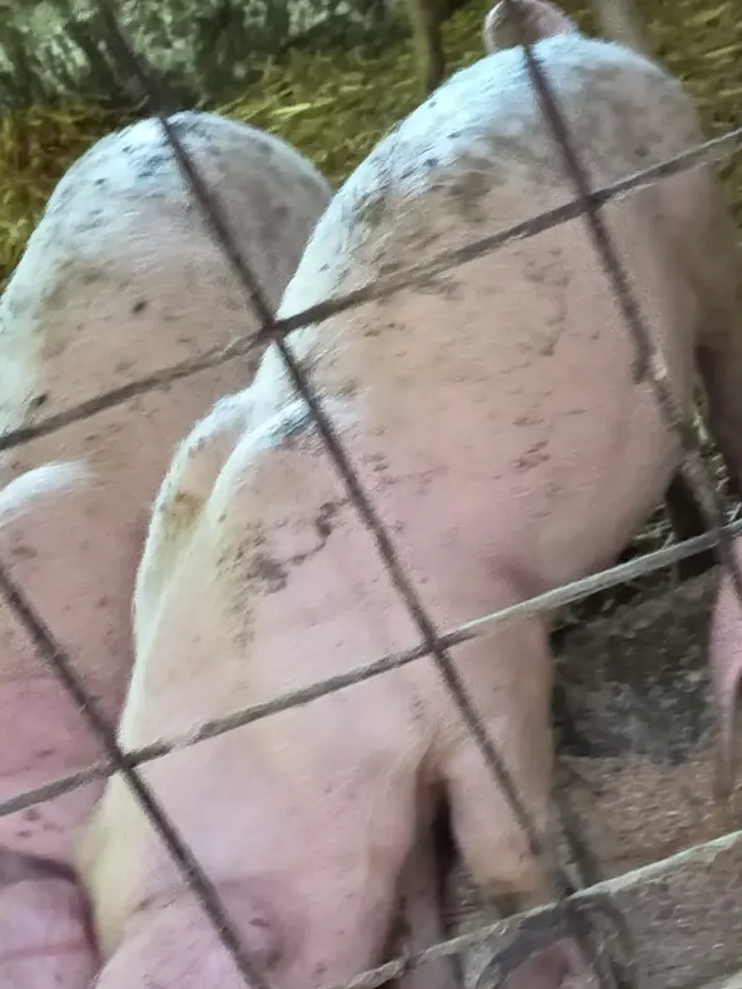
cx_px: 587
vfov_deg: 30.1
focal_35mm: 64
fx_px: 1829
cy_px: 637
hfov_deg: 22.6
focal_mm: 5.27
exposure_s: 1/14.3
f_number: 1.7
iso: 4303
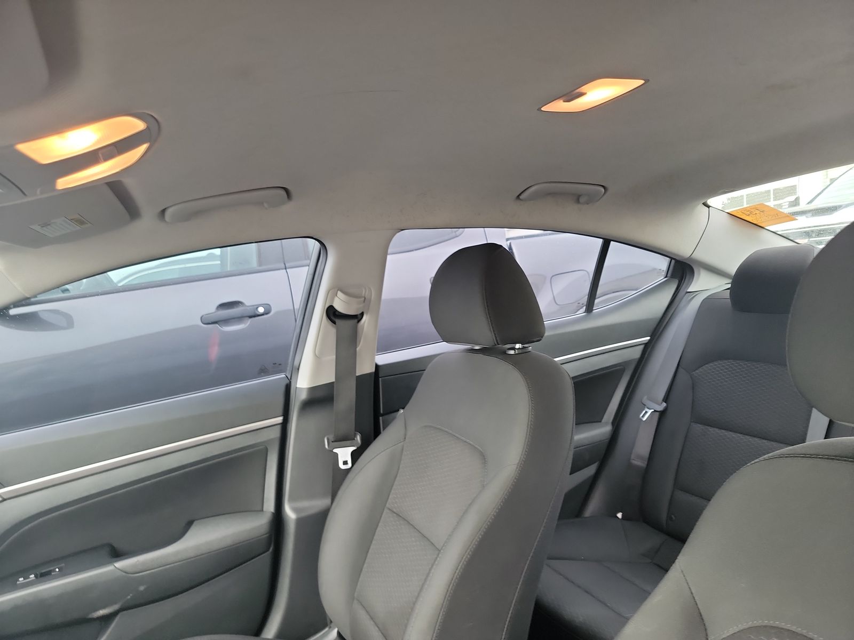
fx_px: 592
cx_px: 427
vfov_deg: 56.8
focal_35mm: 24
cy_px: 320
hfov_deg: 71.6
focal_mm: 6.7
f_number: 1.8
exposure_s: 1/59
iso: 257
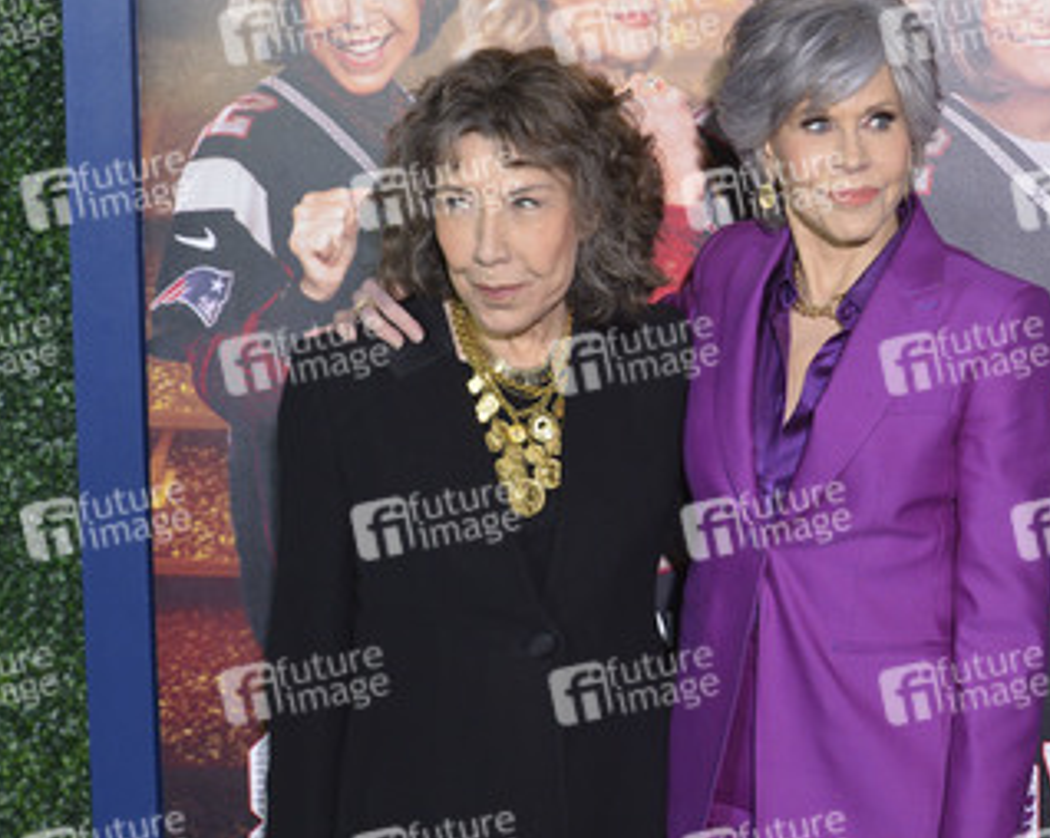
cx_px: 677
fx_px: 2888
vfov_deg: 16.5
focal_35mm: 93
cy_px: 439
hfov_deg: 20.6
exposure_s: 1/320
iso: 2000
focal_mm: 70
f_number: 6.3
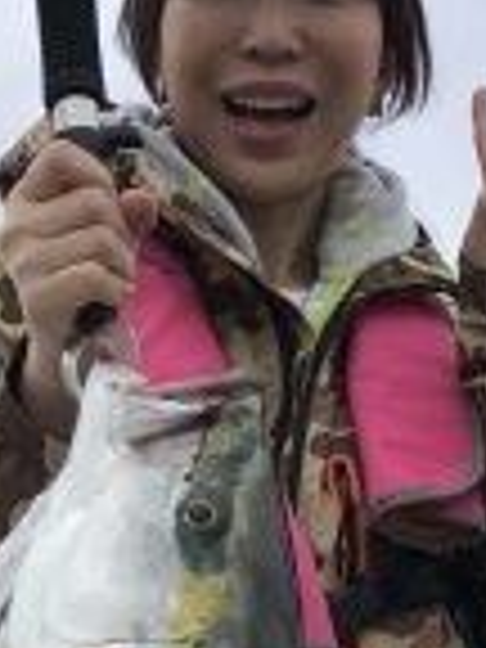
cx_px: 218
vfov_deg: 19.3
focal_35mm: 95
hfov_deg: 15.6
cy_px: 806
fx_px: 1778
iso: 20
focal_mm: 3.99
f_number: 1.8
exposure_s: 1/1808
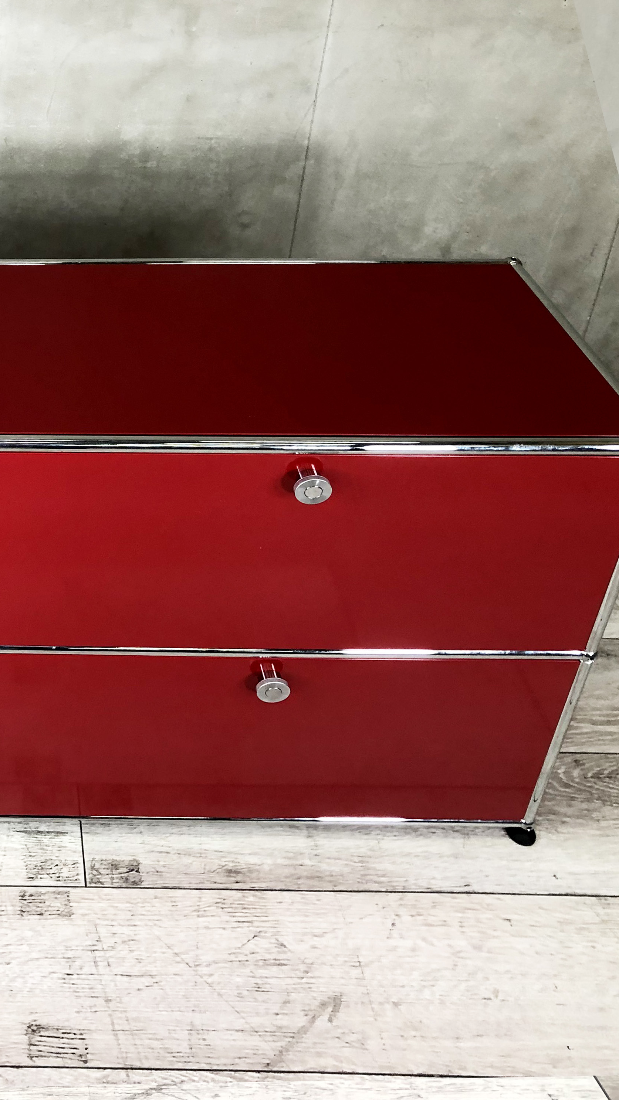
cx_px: -14
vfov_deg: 49.4
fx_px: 1196
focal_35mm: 41
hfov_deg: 27.2
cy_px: 549
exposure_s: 1/33
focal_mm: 3.99
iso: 40
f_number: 1.8
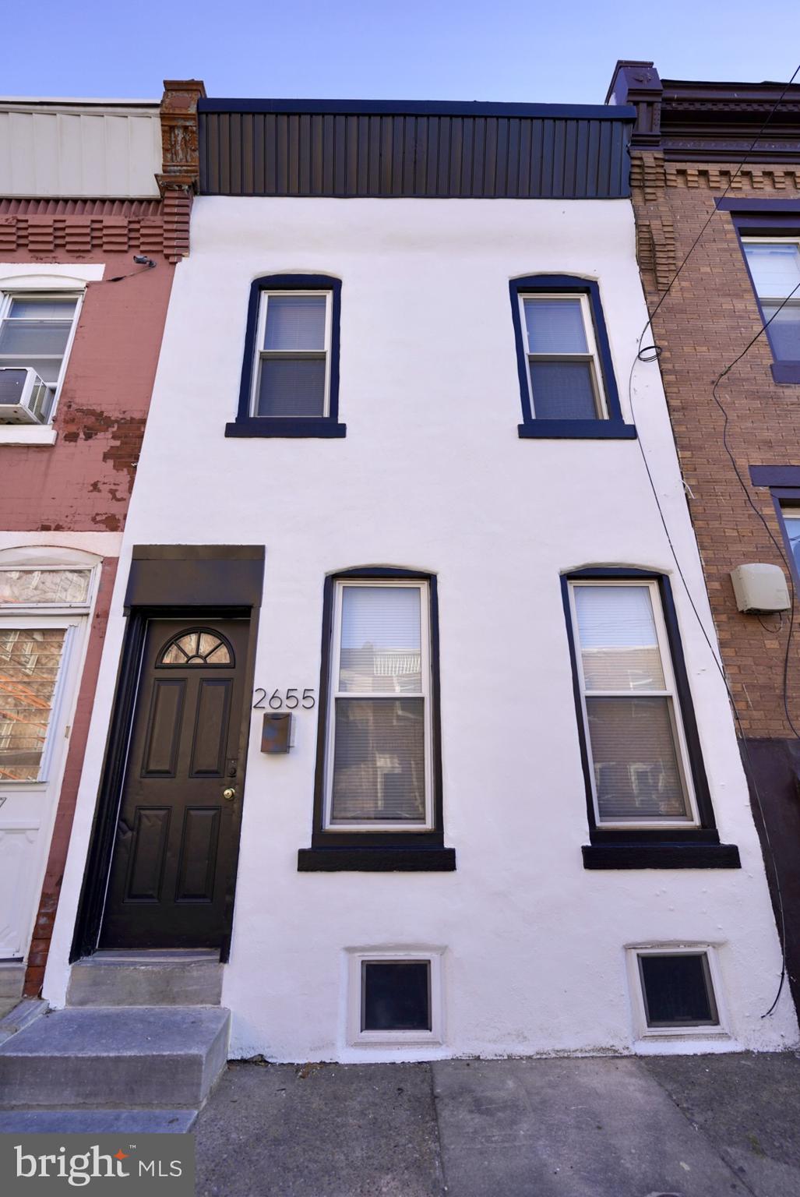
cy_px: 598
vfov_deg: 93.2
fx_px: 565
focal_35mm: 17
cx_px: 400
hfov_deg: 70.5
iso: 100
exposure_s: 1/250
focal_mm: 17
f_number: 4
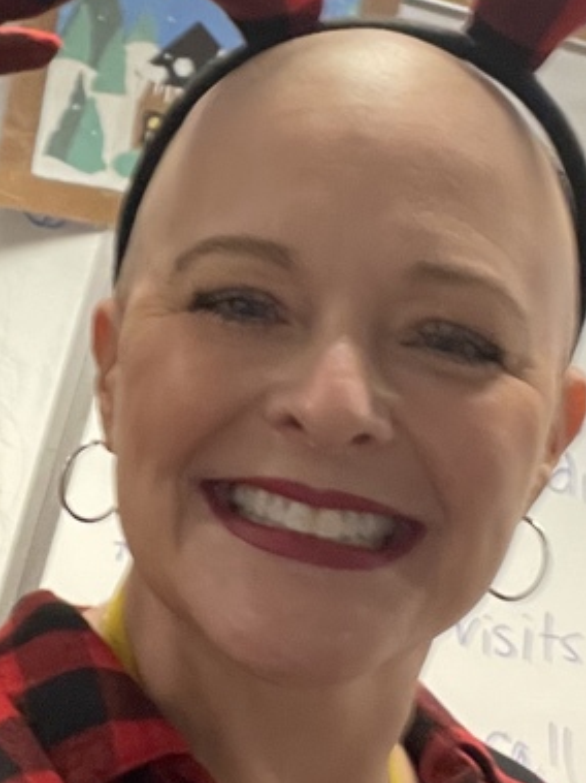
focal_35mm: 81
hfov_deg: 17.8
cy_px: 312
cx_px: 31
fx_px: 1829
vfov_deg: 24.1
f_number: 2.2
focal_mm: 2.71
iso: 500
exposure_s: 1/30
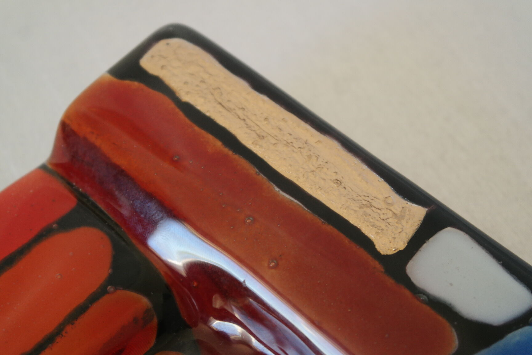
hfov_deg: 26.3
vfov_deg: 17.7
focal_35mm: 77
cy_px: 178
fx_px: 1138
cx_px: 266
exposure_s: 1/30
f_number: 5.6
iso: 800
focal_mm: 50
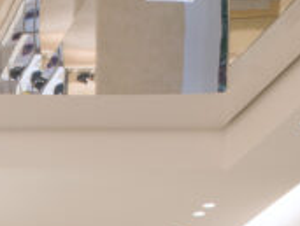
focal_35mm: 154
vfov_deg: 8.4
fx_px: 1337
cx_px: -286
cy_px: 631
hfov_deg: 11.6
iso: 100
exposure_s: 1/4
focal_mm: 28
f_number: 14
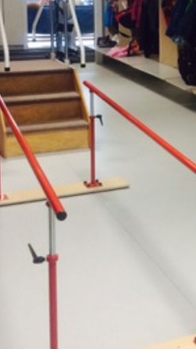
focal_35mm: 76
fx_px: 703
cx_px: 280
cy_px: 55
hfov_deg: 14.9
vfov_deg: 27.2
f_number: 2.2
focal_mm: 4.15
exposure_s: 1/33
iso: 125
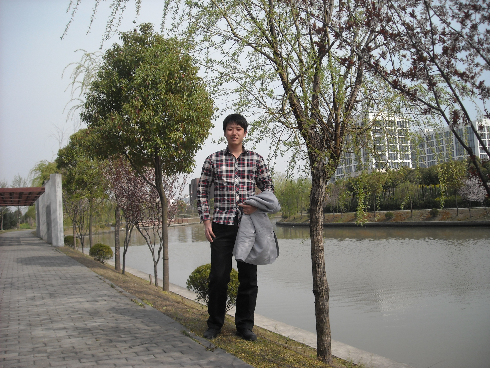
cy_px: 184
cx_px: 245
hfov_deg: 52.6
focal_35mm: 35
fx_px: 495
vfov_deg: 40.7
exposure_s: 1/239
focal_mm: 5.7
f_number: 5.6
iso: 64
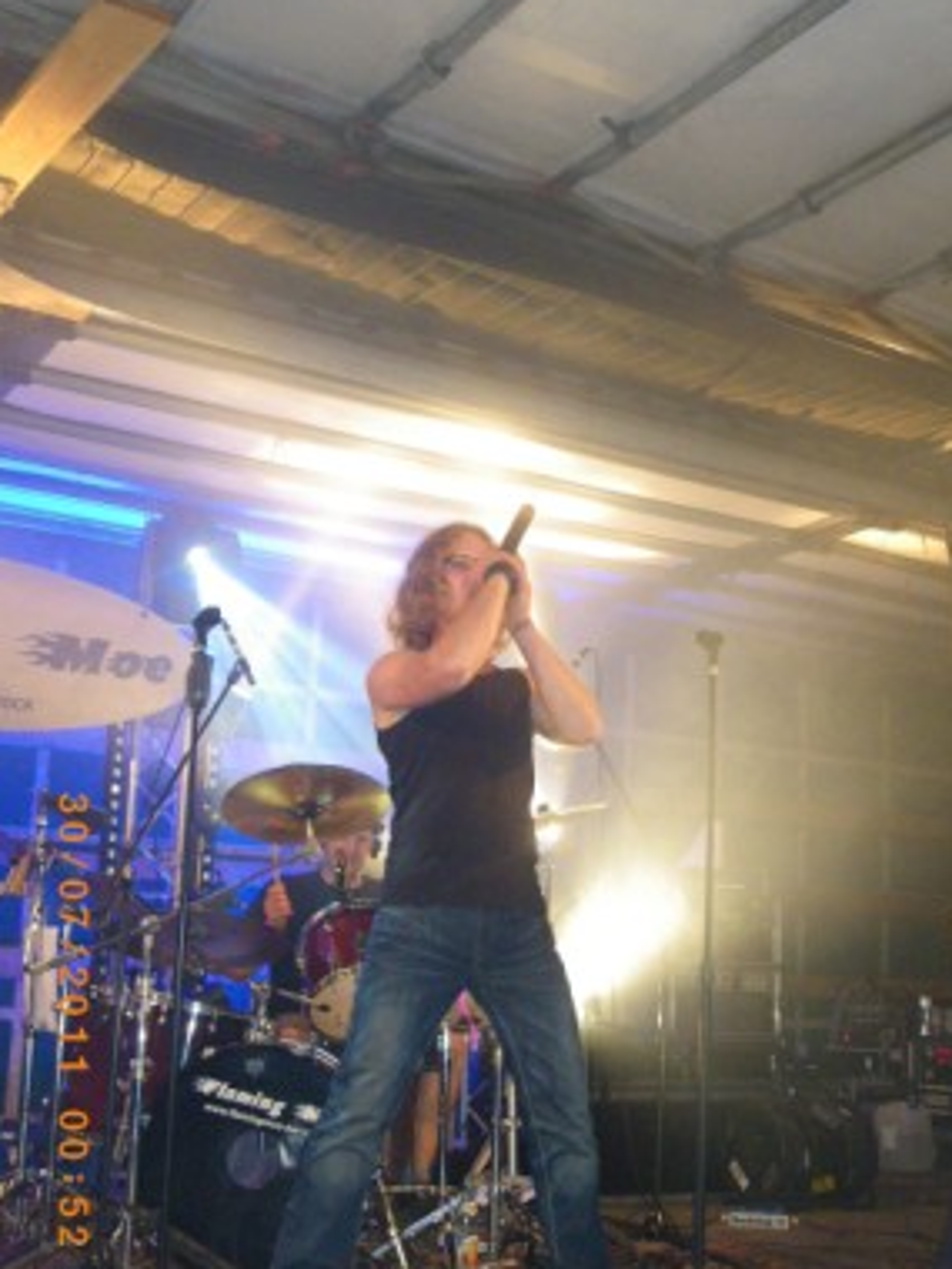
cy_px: 655
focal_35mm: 46
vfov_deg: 41.2
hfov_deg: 31.5
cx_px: 504
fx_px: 1687
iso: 640
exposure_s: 1/80
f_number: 3
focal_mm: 6.9
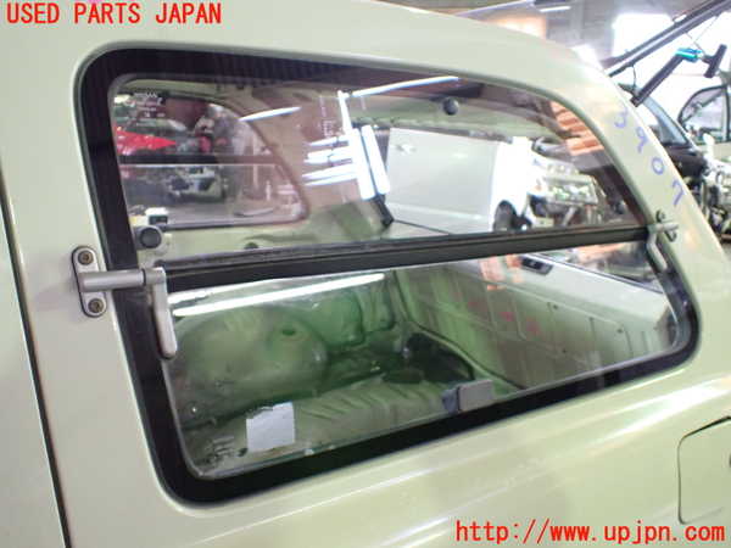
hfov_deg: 60.0
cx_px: 366
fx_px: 634
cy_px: 274
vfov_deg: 46.8
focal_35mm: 30
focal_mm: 5.4
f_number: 2.3
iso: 800
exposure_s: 1/80
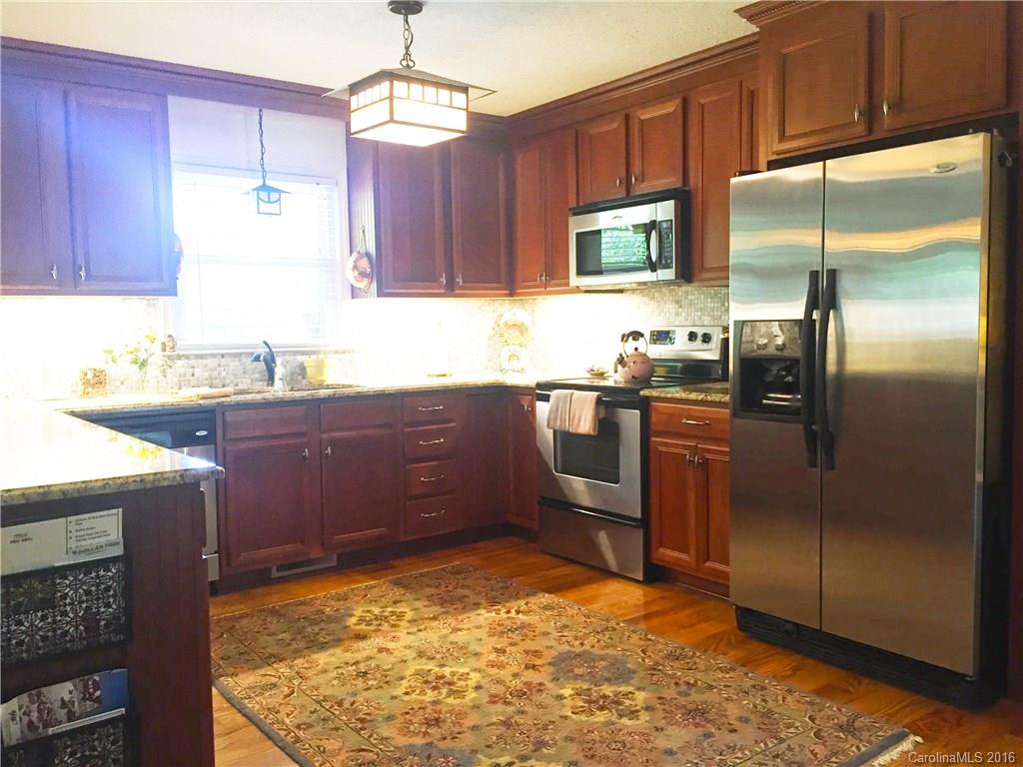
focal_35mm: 29
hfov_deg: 61.7
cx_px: 512
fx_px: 857
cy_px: 384
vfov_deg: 48.2
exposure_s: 1/30
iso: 100
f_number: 2.2
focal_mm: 4.15
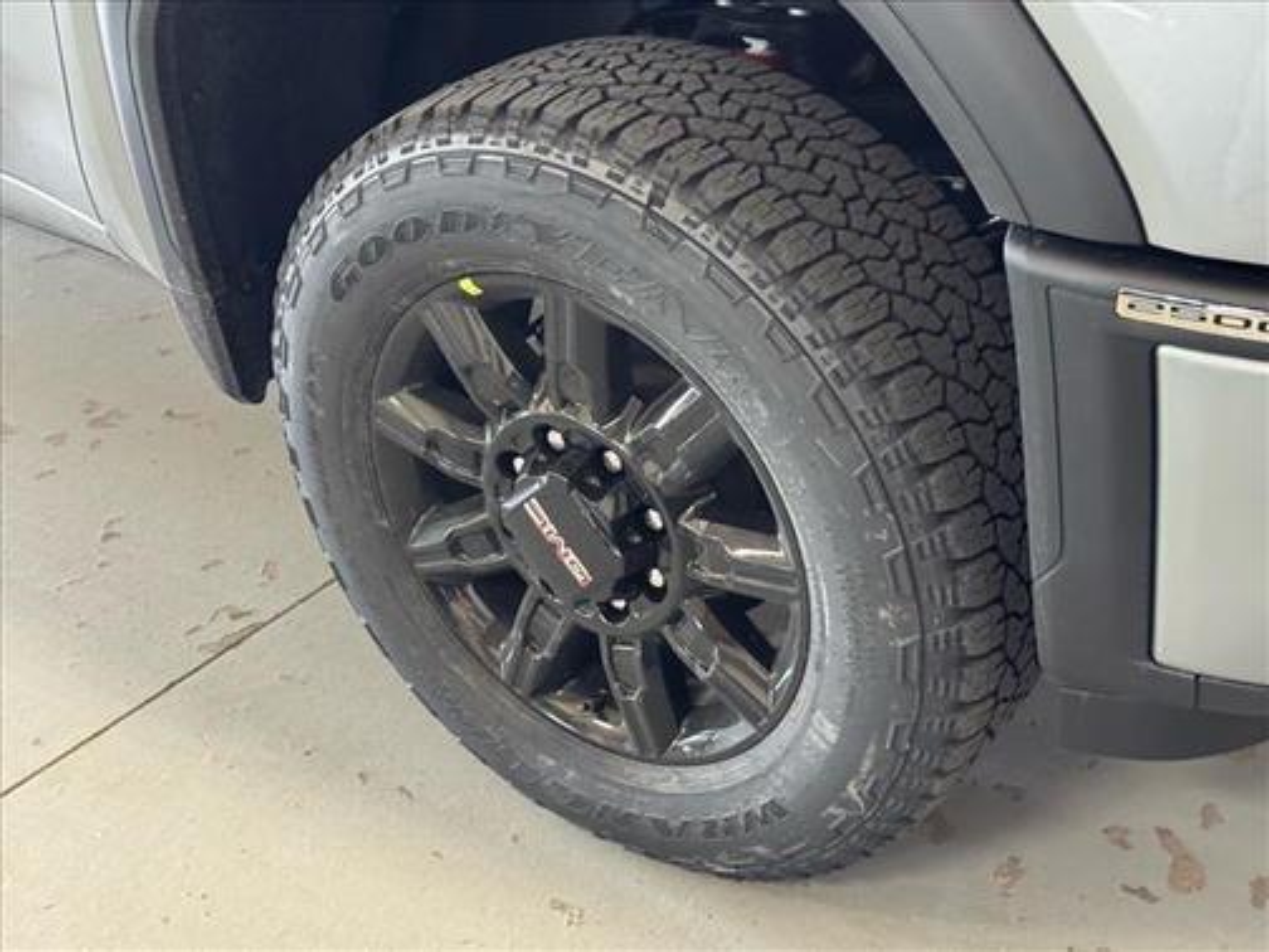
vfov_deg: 30.3
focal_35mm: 48
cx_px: 634
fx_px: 1760
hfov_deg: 39.7
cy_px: 476
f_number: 1.78
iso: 250
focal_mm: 6.76
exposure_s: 1/60
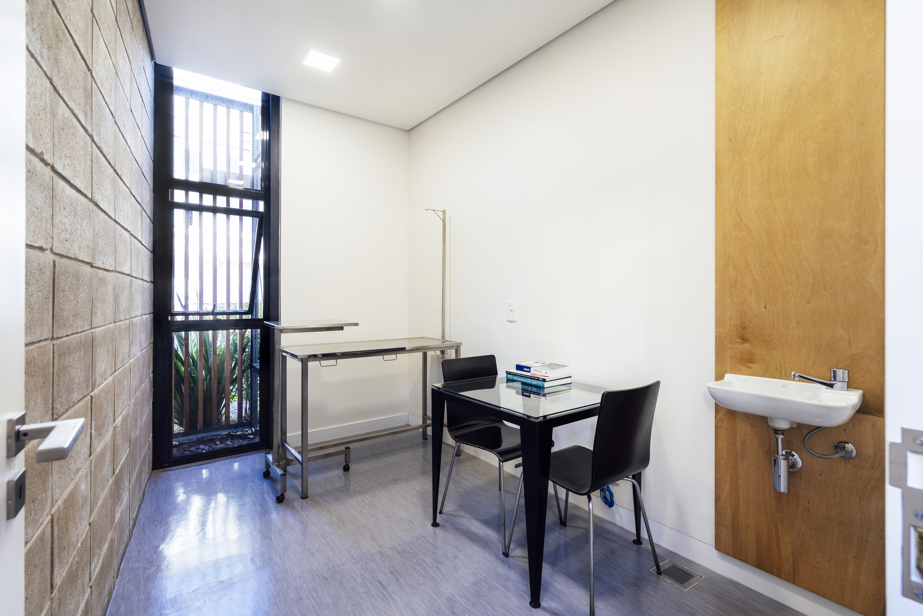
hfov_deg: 96.7
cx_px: 462
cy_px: 308
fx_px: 410
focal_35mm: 16
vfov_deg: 73.8
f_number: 8
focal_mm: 16
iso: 200
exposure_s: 1/6
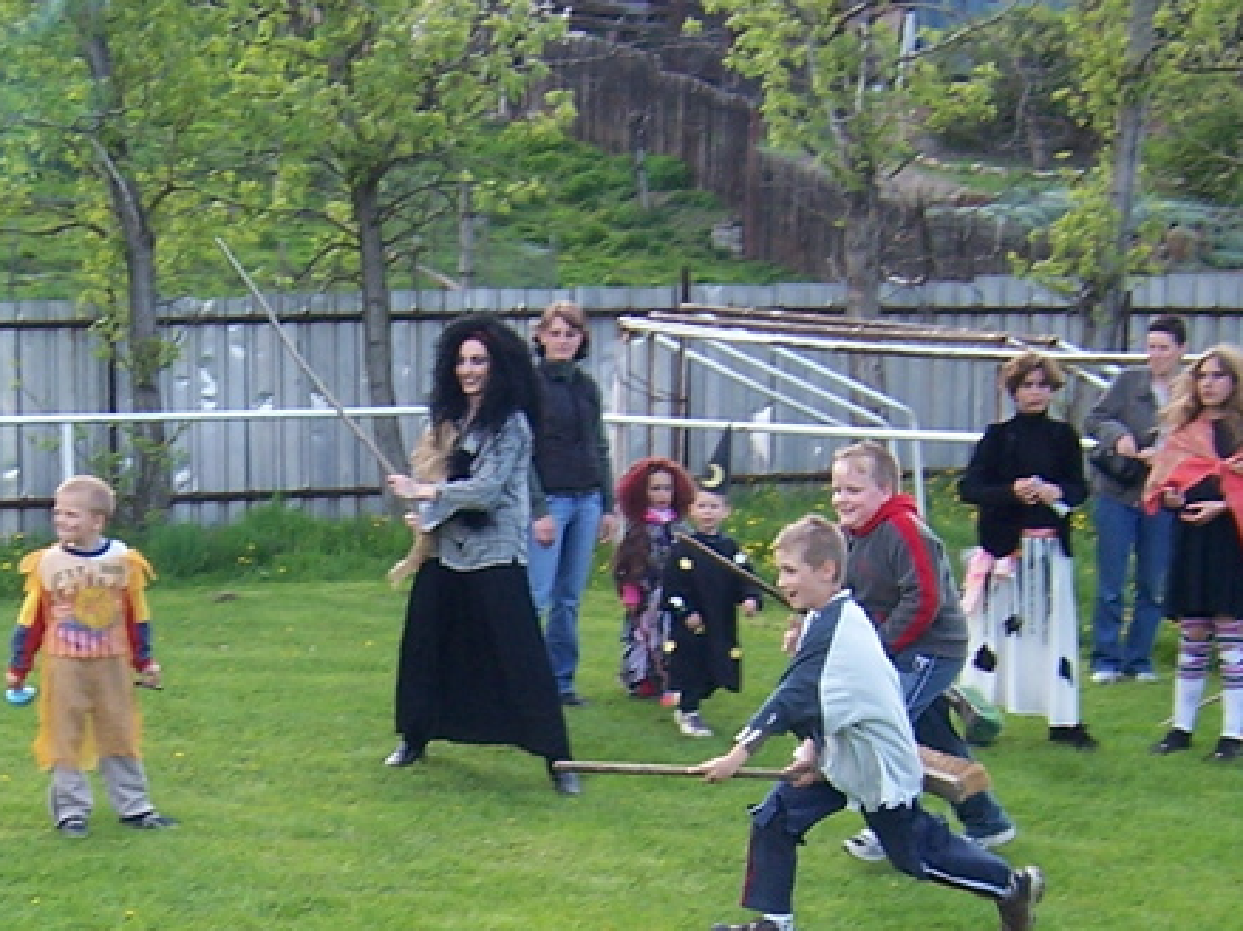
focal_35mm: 77
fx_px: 2764
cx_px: 235
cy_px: 939
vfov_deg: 18.6
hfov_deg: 24.9
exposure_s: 1/180
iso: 80
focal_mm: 5.5
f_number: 3.4
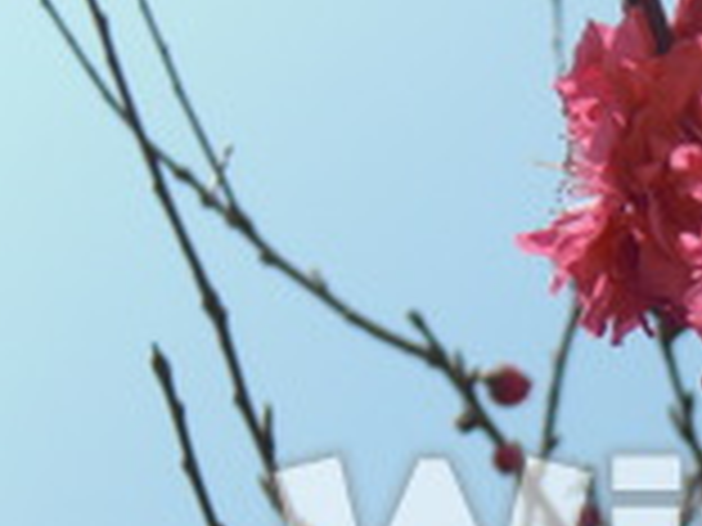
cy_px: 616
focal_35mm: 246
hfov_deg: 7.9
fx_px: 4989
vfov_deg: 6.0
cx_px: 972
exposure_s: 1/640
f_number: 5
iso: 64
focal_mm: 14.49
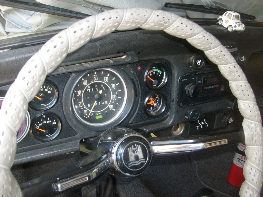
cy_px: 98
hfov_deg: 52.6
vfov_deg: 40.7
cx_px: 132
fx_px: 266
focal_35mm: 35
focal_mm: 5.8
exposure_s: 1/45
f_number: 2.8
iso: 100
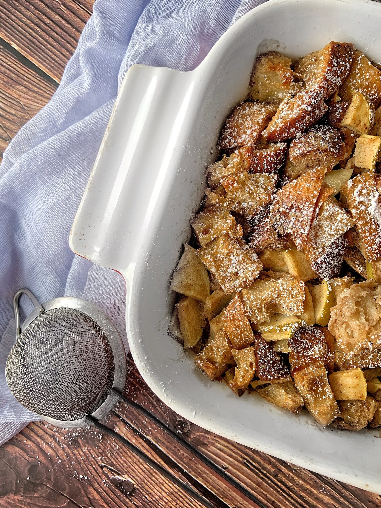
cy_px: 254
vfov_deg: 67.3
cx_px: 190
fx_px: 382
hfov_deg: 53.1
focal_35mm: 26
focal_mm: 4.25
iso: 100
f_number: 1.8
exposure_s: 1/99
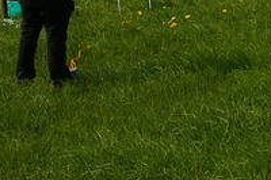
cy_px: -139
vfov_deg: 7.9
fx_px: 1264
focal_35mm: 168
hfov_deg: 11.7
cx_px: 398
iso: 400
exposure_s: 1/750
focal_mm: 28
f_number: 11
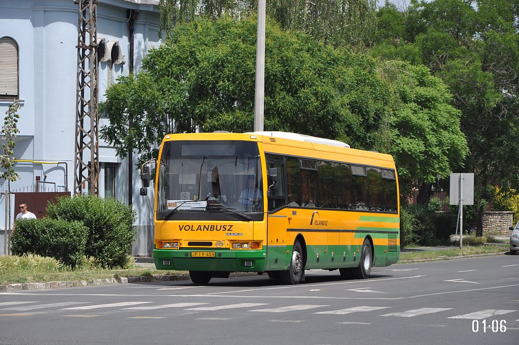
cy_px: 172
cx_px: 260
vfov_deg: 8.7
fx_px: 2268
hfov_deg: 13.1
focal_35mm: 158
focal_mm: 105
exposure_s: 1/1600
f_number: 6.3
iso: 400
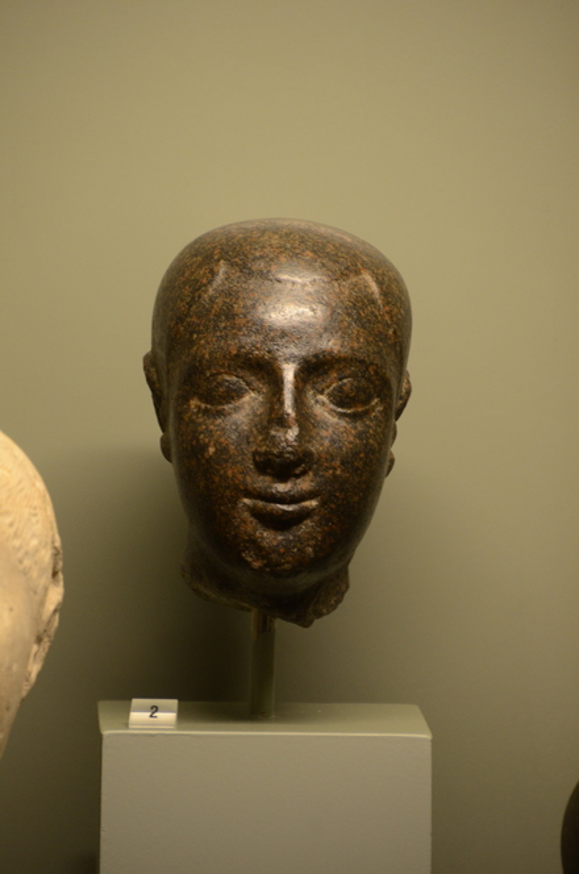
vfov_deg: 4.6
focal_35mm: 450
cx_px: 290
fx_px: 10901
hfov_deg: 3.0
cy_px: 437
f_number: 6.3
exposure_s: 1/15
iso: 1000
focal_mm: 300
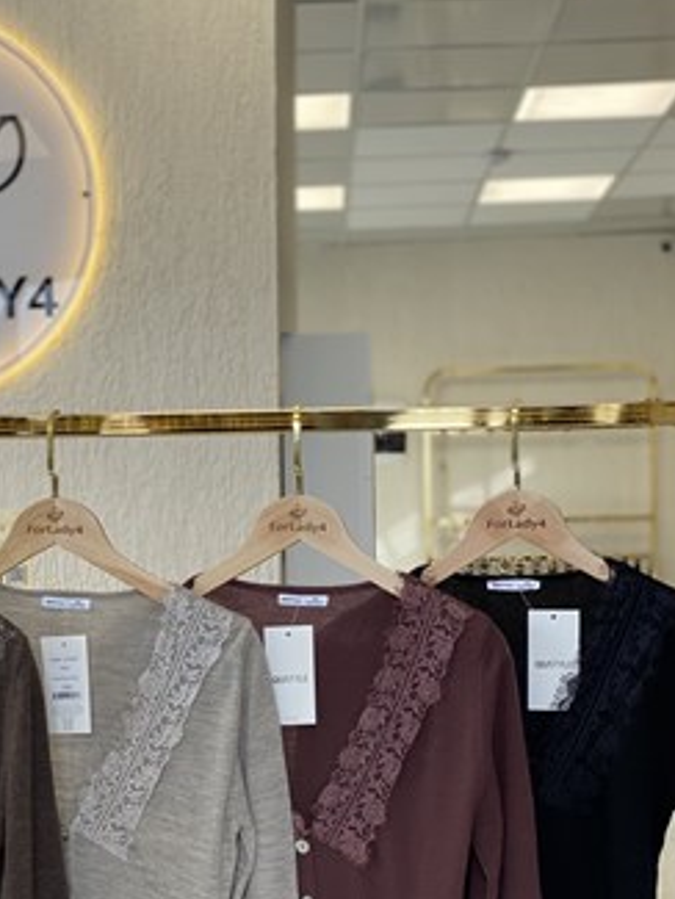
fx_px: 2105
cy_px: 678
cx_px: 188
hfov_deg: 18.1
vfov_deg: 23.9
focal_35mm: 81
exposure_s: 1/122
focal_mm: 6
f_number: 2
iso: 40
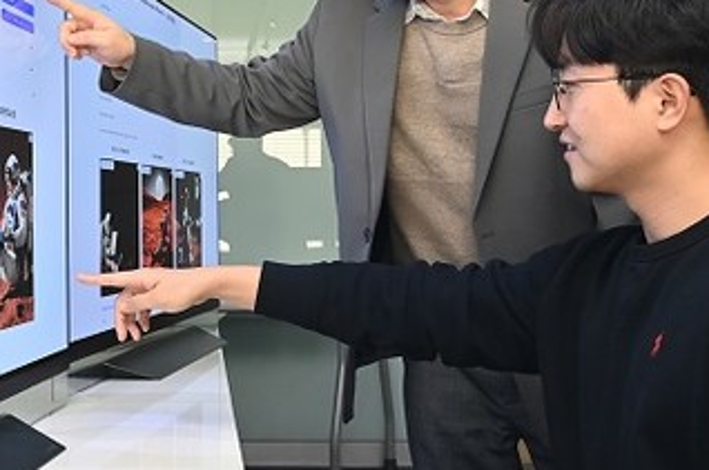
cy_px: 84
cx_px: 221
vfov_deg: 25.9
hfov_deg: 38.4
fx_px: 1003
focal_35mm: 51
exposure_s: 1/60
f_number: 6.3
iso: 1250
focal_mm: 18
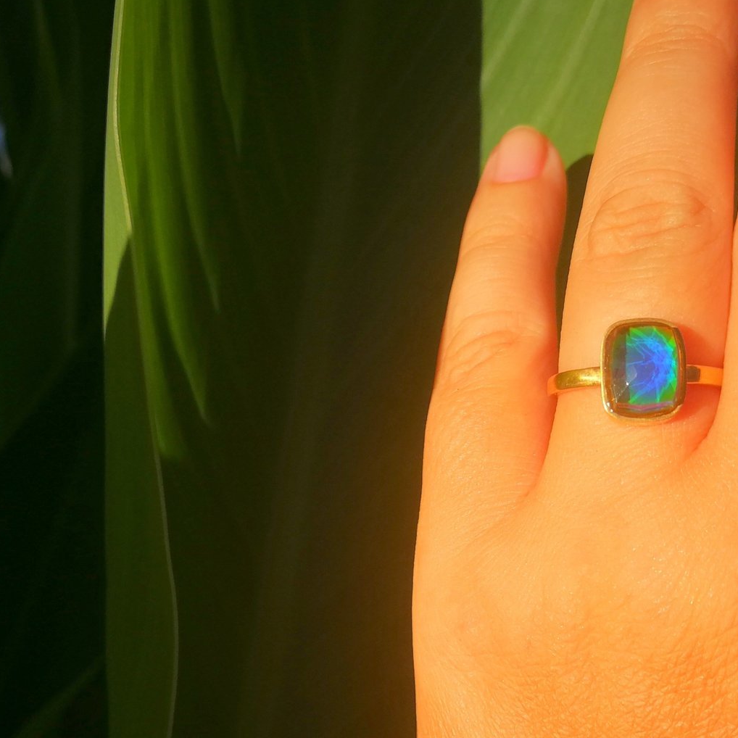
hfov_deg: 37.5
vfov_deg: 37.0
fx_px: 1085
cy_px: 518
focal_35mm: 45
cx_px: 353
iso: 50
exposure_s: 1/1901
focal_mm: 3.95
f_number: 1.8
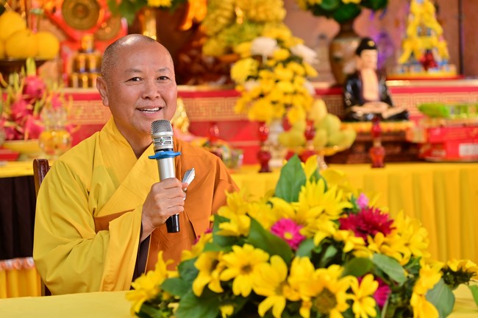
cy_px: 159
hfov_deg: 17.1
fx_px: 1592
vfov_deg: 11.4
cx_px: 239
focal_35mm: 120
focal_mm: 120
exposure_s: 1/125
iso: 1000
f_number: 4.5
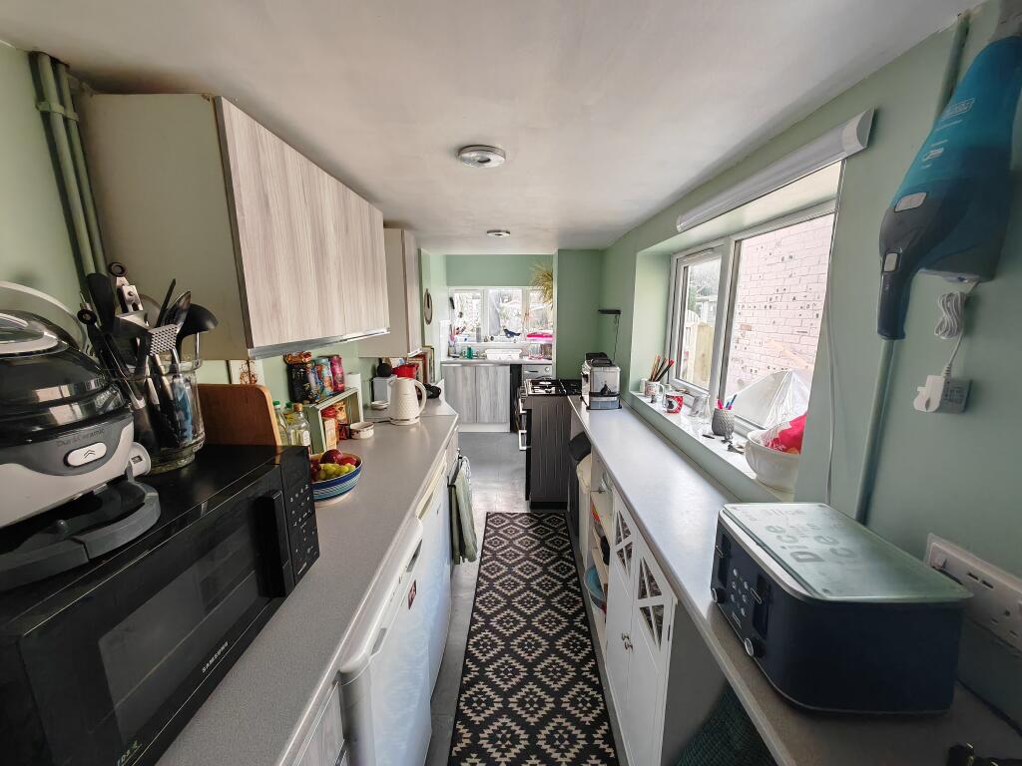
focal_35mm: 13
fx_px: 384
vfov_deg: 89.9
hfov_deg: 106.2
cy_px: 383
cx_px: 511
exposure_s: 1/50
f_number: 2
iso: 320
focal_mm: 1.82
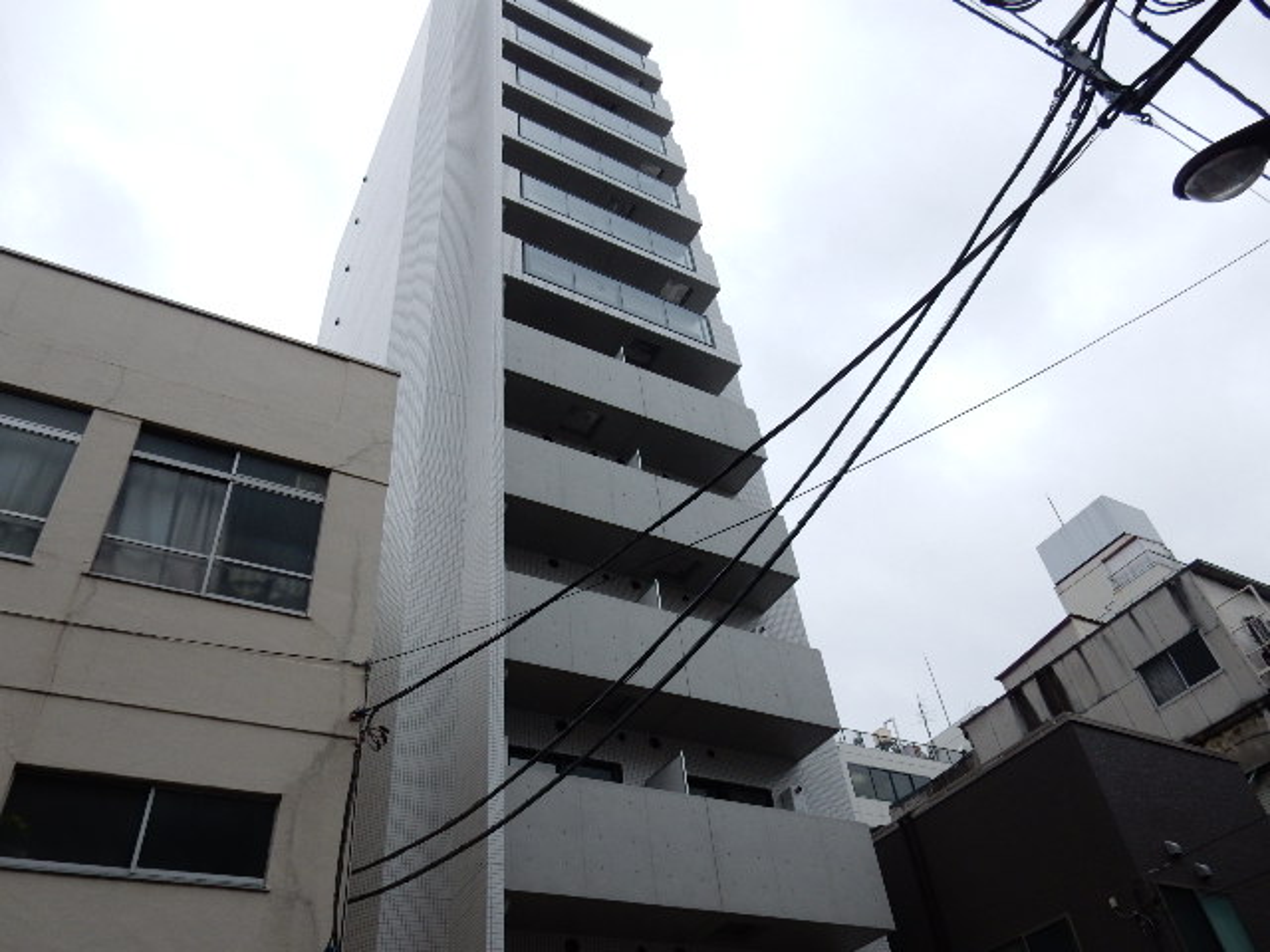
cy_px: 476
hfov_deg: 69.4
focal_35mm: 25
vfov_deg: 54.9
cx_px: 635
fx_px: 917
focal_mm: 4.5
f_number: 3.7
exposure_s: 1/800
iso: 125
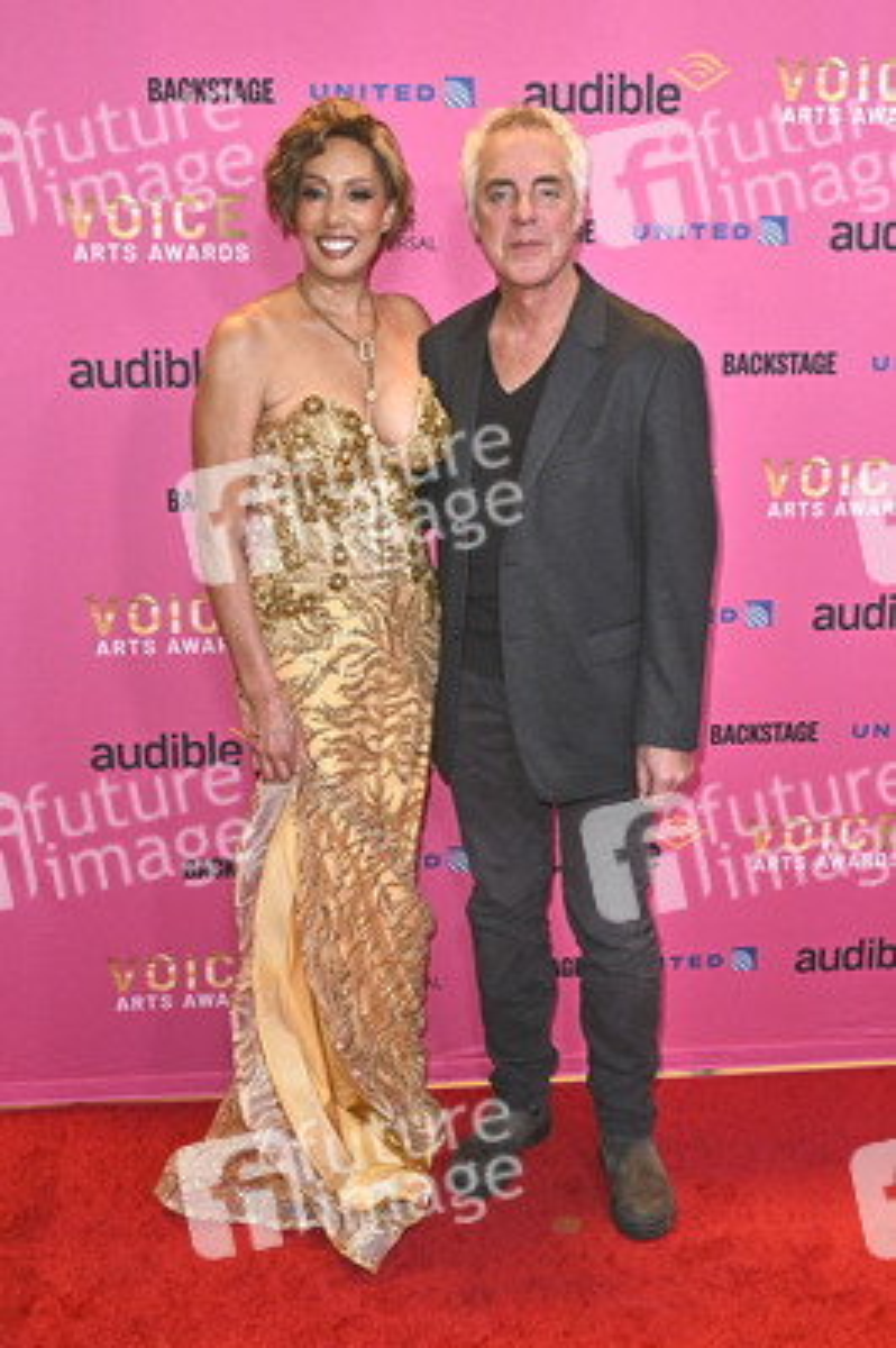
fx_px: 1458
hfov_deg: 34.2
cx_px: 448
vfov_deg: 49.6
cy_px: 674
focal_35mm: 39
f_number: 6.3
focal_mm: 39
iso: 2000
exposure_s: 1/320
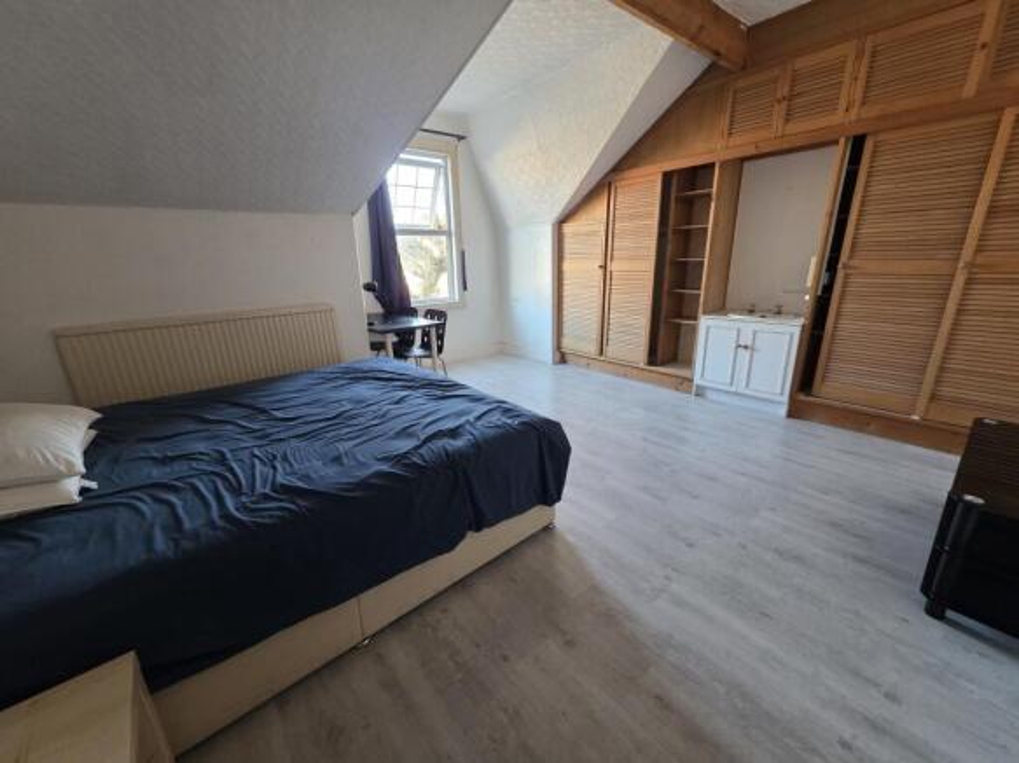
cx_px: 510
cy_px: 382
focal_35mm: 13
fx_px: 383
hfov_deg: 106.2
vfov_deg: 89.9
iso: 400
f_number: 1.9
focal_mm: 2.2
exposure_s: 1/50
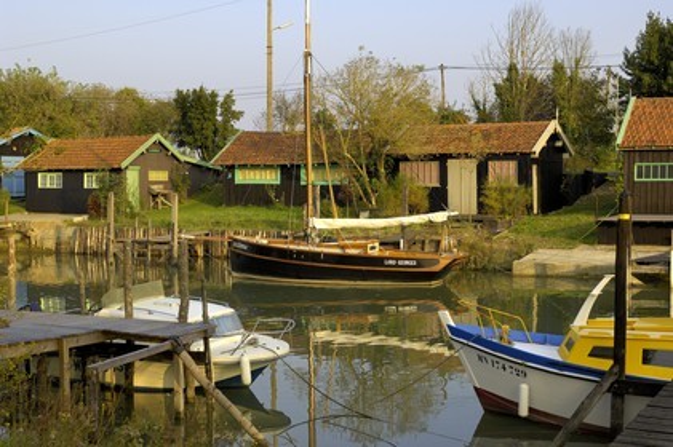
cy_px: 224
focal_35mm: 57
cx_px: 336
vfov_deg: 23.7
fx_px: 1065
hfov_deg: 35.1
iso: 100
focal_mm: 38
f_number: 5.3
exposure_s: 1/160
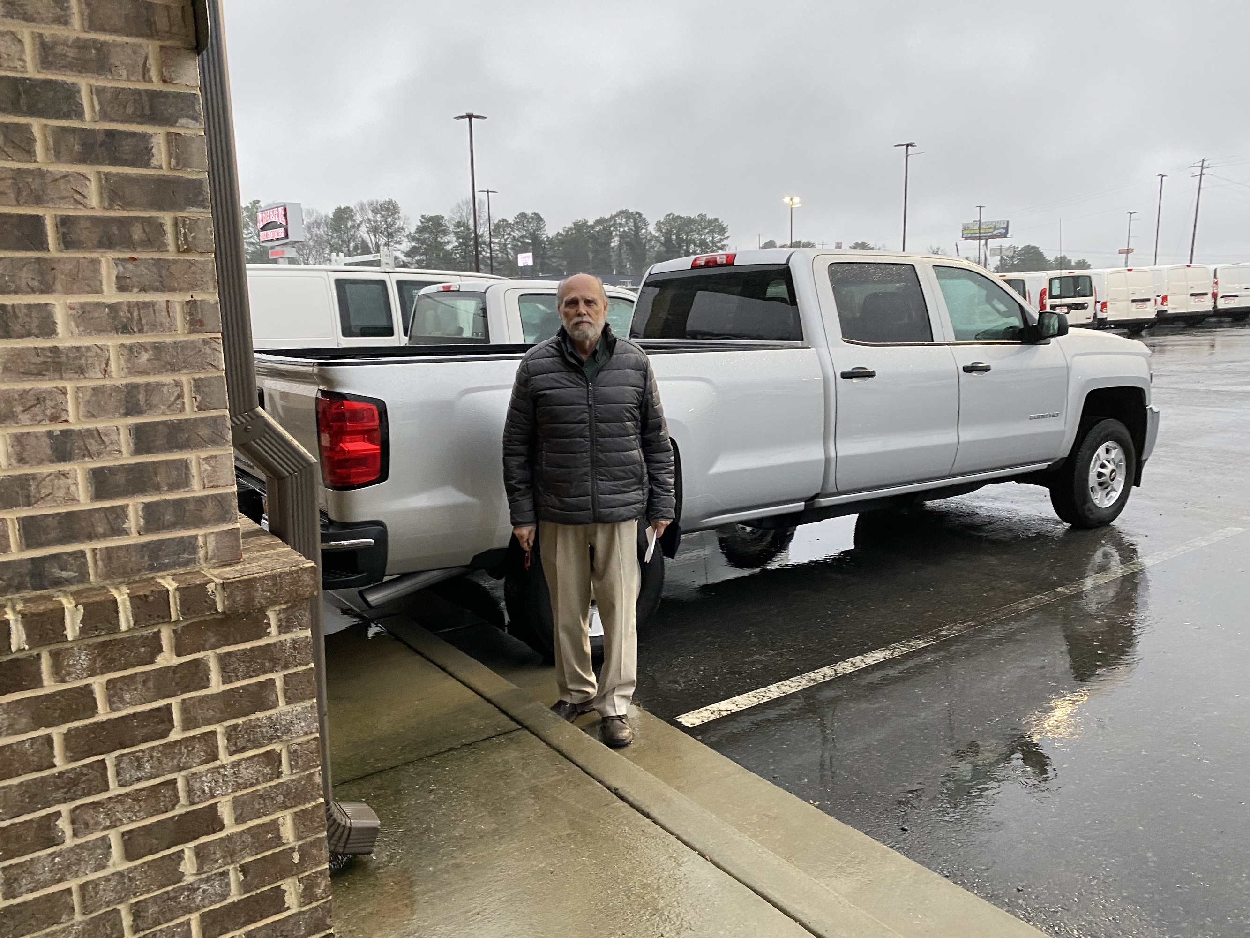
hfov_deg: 67.3
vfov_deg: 53.1
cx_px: 625
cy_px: 469
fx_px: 939
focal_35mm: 26
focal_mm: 4.25
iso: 200
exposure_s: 1/60
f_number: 1.8
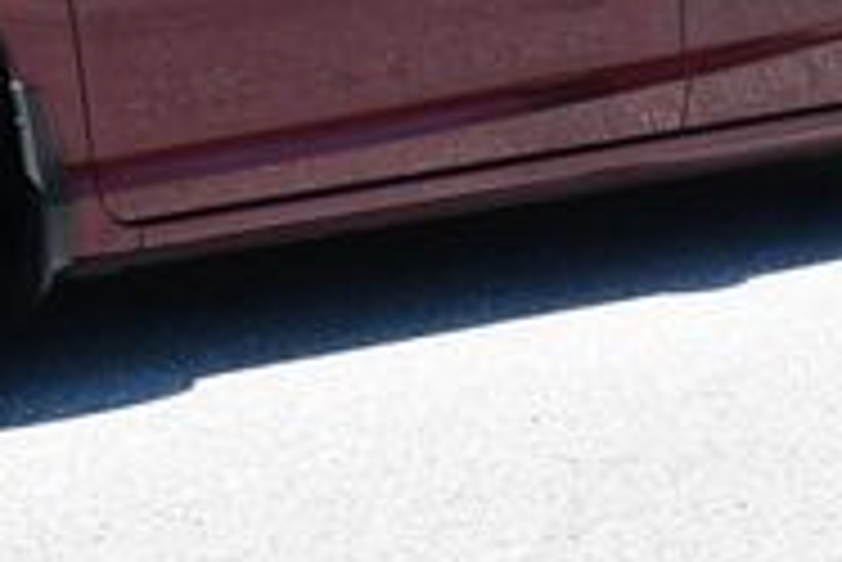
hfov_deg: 12.4
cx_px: 63
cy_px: -337
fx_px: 3839
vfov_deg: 8.2
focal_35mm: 164
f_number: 8
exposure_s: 1/250
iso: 180
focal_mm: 24
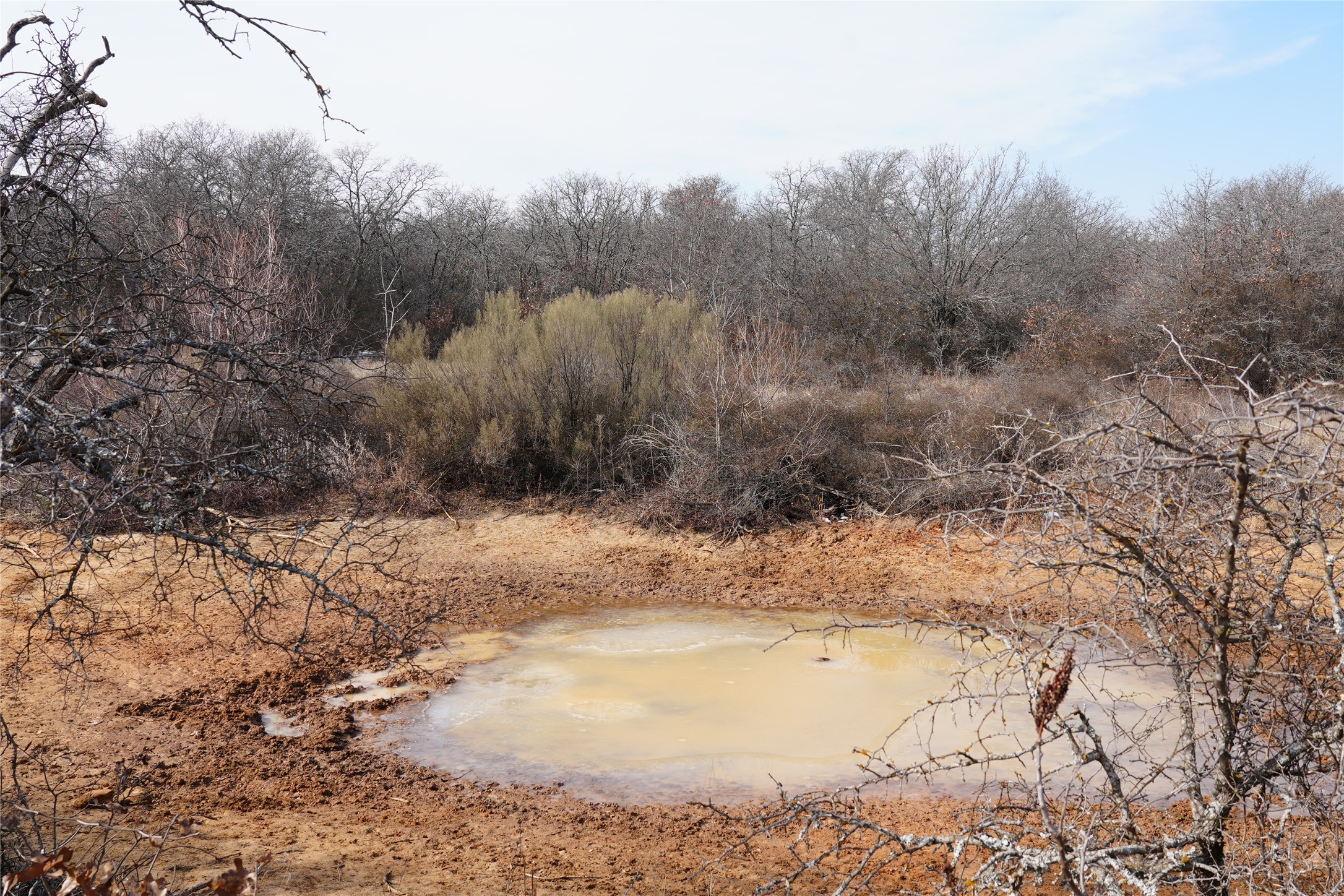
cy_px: 448
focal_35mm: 36
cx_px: 672
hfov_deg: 53.1
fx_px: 1344
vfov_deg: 36.9
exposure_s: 1/125
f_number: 8
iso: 100
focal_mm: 24
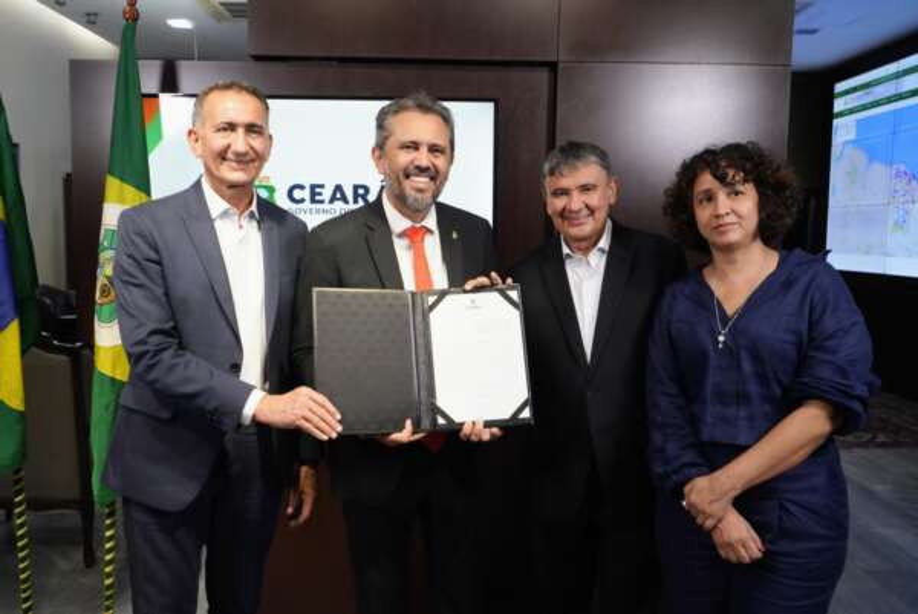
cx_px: 459
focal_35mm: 31
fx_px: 791
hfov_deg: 60.2
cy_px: 307
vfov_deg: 42.4
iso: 6400
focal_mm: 31
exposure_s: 1/200
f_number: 6.7
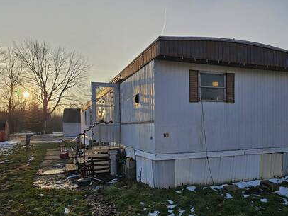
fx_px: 241
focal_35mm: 29
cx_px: 155
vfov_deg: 47.9
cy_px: 132
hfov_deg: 61.5
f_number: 1.7
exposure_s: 1/572
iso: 10
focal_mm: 6.3
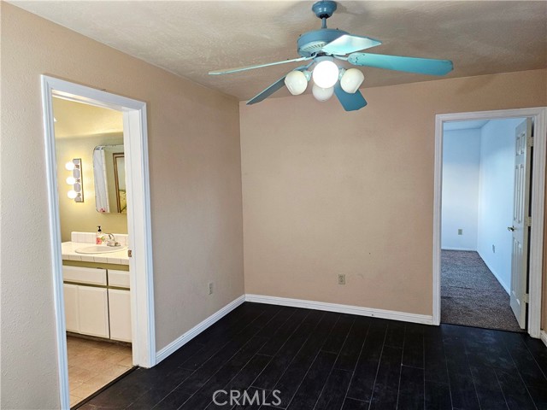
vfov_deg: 58.9
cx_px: 274
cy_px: 205
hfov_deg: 73.9
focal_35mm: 23
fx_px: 363
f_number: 1.7
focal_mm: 6.3
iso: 320
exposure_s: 1/120
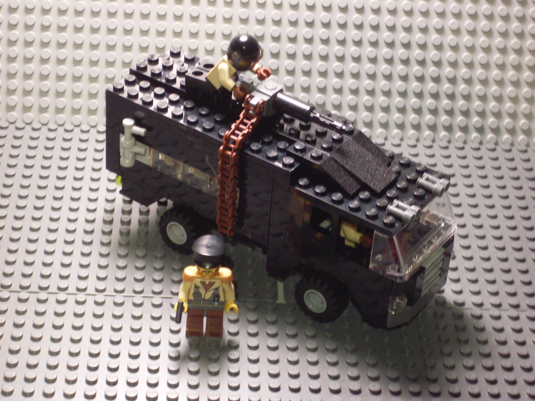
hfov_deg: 19.1
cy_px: 200
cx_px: 268
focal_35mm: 103
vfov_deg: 14.4
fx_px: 1592
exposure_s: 1/15
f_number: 4.8
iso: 200
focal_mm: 17.1
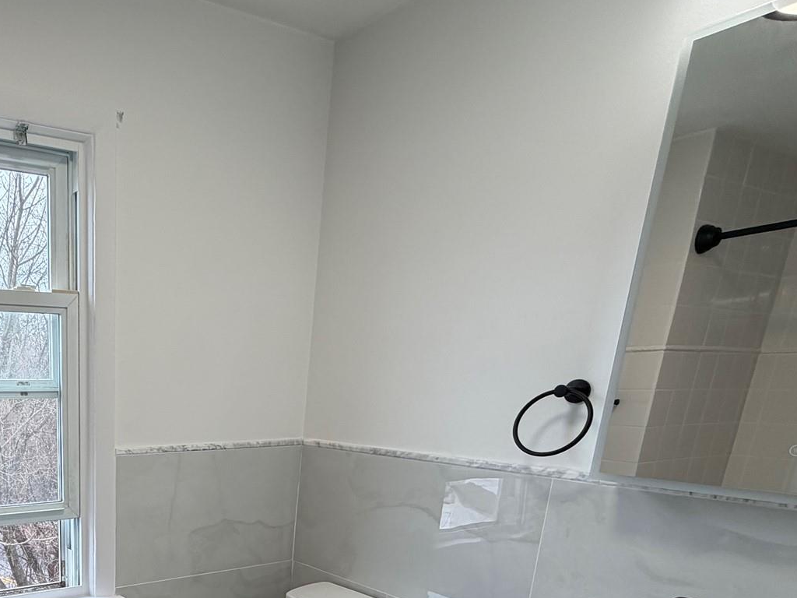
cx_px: 103
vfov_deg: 44.5
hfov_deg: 56.2
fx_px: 645
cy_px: 557
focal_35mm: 28
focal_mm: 2.22
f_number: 2.2
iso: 80
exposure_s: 1/120
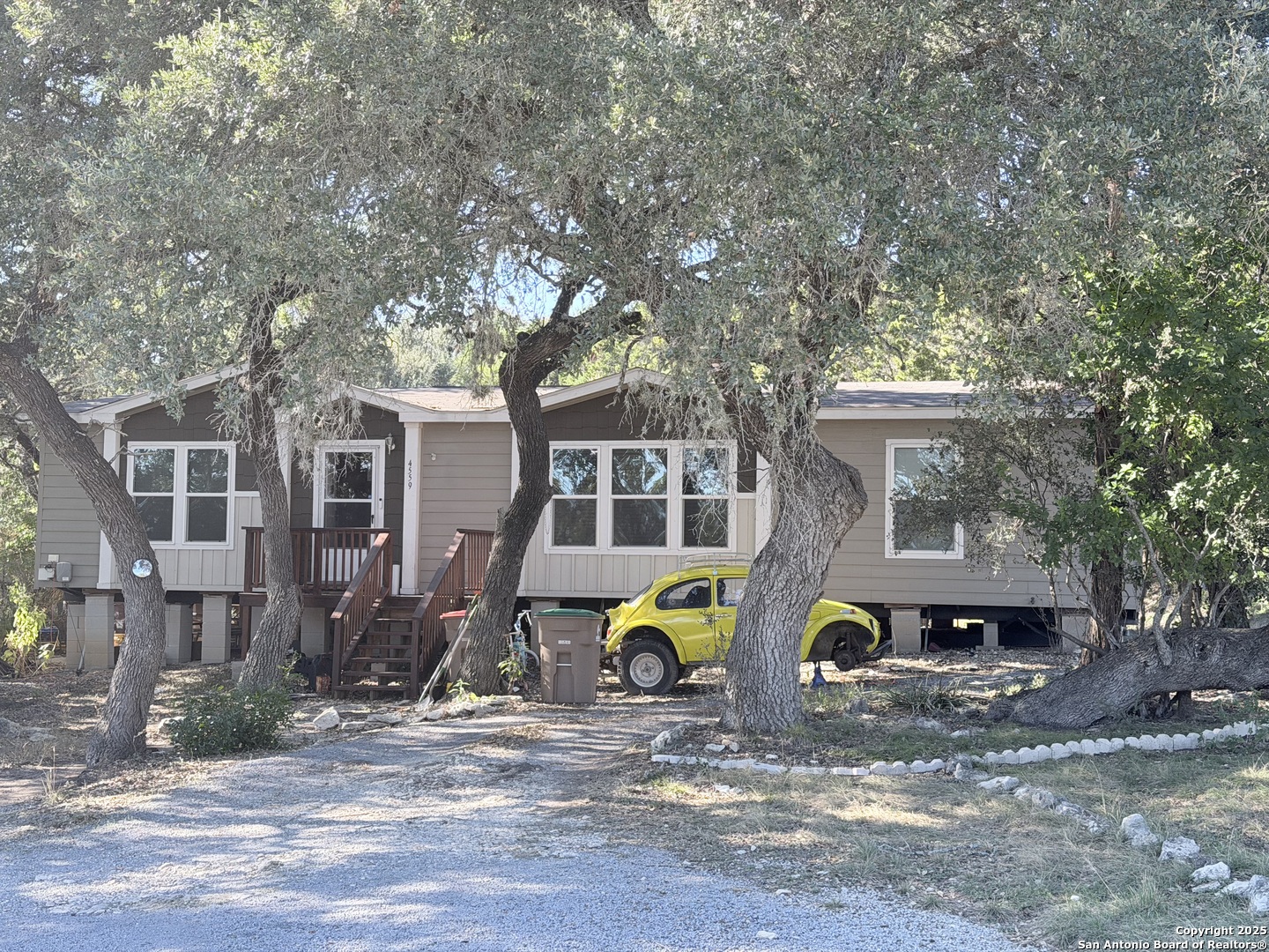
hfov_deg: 39.7
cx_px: 634
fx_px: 1760
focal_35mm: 48
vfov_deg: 30.3
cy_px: 476
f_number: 1.78
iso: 80
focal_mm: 6.76
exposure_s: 1/420
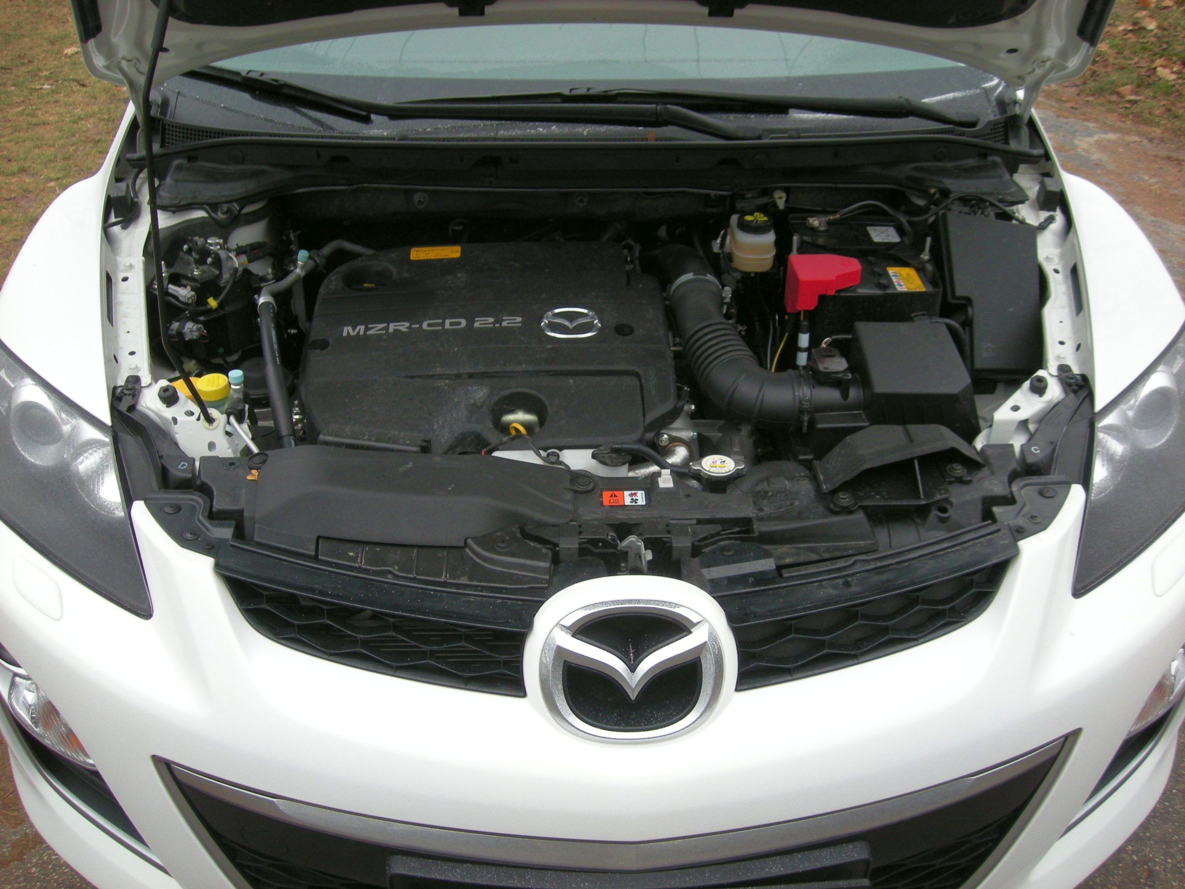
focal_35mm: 35
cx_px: 592
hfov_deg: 52.6
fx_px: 1198
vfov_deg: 40.7
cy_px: 444
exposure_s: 1/59.7
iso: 112
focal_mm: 5.7
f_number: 2.8
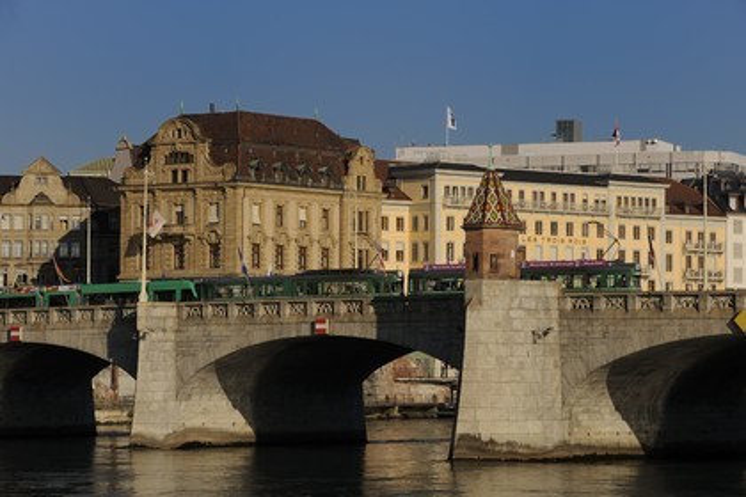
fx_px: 2590
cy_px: 248
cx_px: 373
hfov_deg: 16.4
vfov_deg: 11.0
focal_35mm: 125
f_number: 13
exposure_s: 1/320
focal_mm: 125
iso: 200
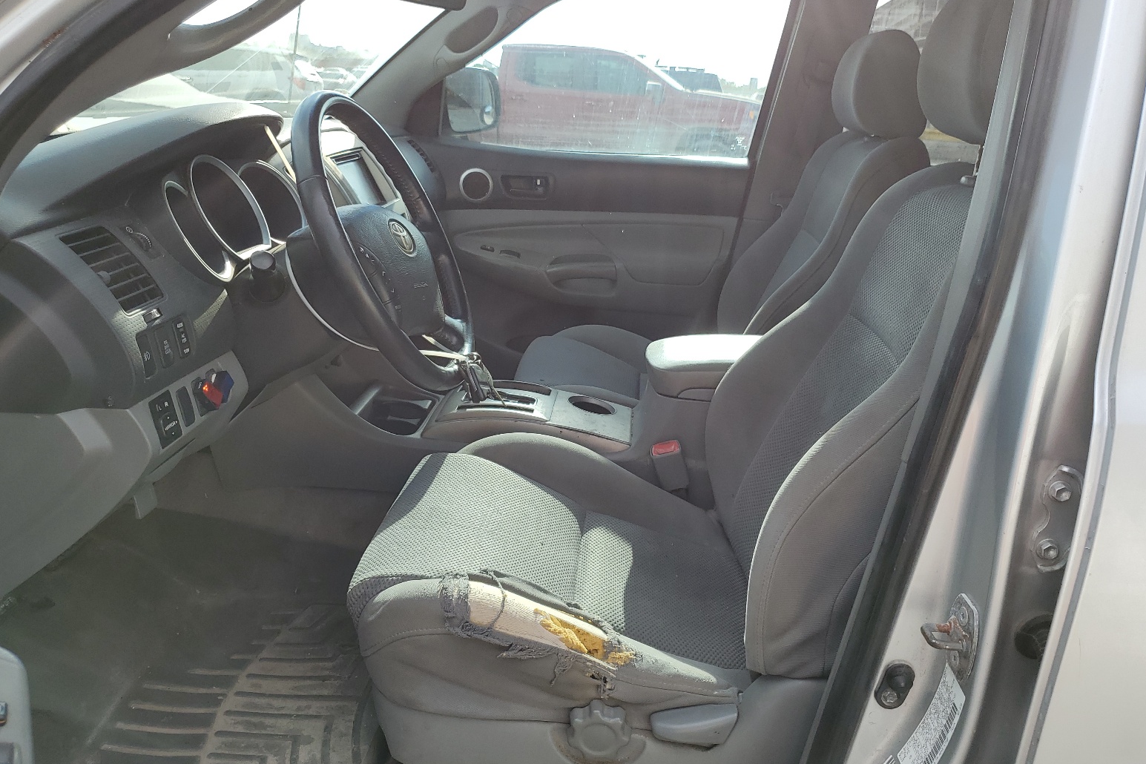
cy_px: 368
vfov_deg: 46.4
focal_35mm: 28
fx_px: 891
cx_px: 582
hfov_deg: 65.5
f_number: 1.5
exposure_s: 1/1111
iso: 50
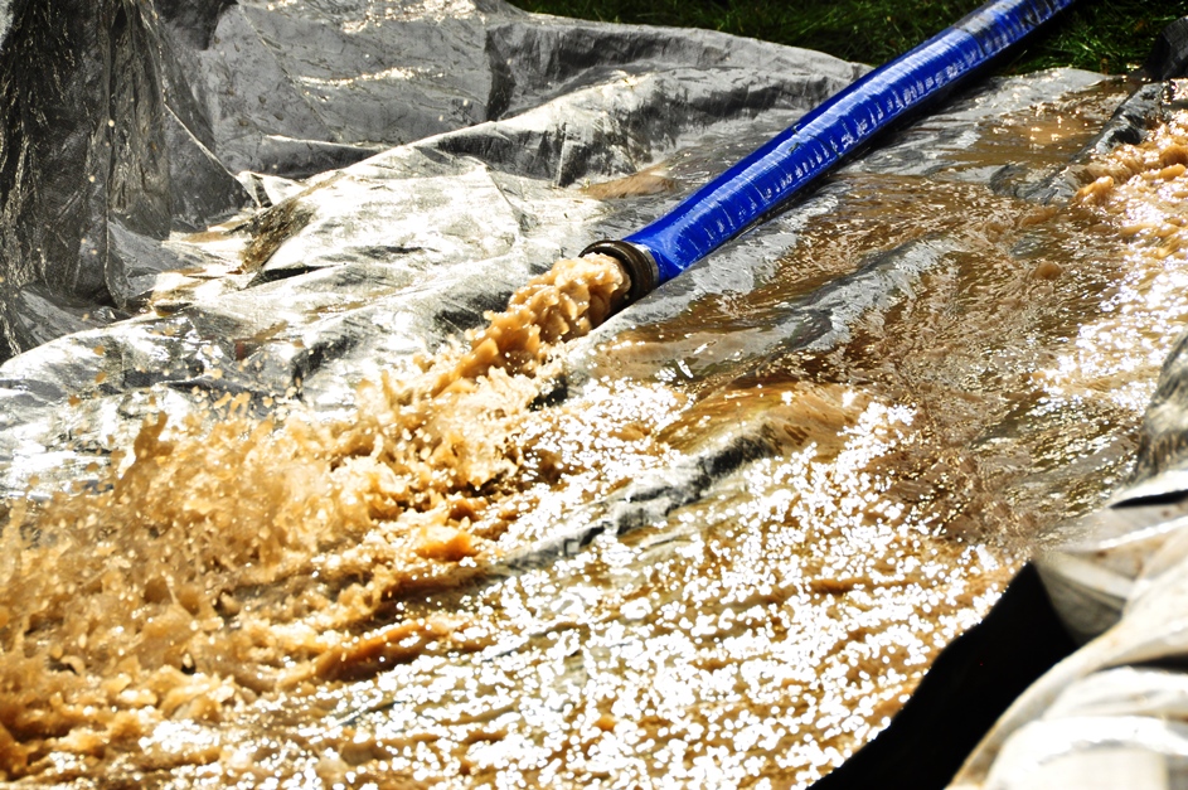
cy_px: 395
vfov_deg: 4.6
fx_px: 9891
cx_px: 594
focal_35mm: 300
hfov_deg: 6.9
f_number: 11
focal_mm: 200
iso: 640
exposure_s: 1/500
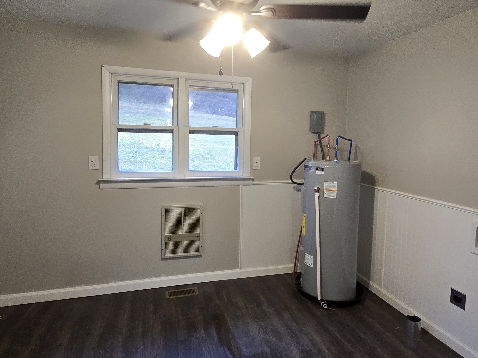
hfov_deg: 78.9
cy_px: 161
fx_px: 290
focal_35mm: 21
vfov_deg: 63.3
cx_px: 249
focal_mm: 2.2
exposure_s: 1/60
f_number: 2.2
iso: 320
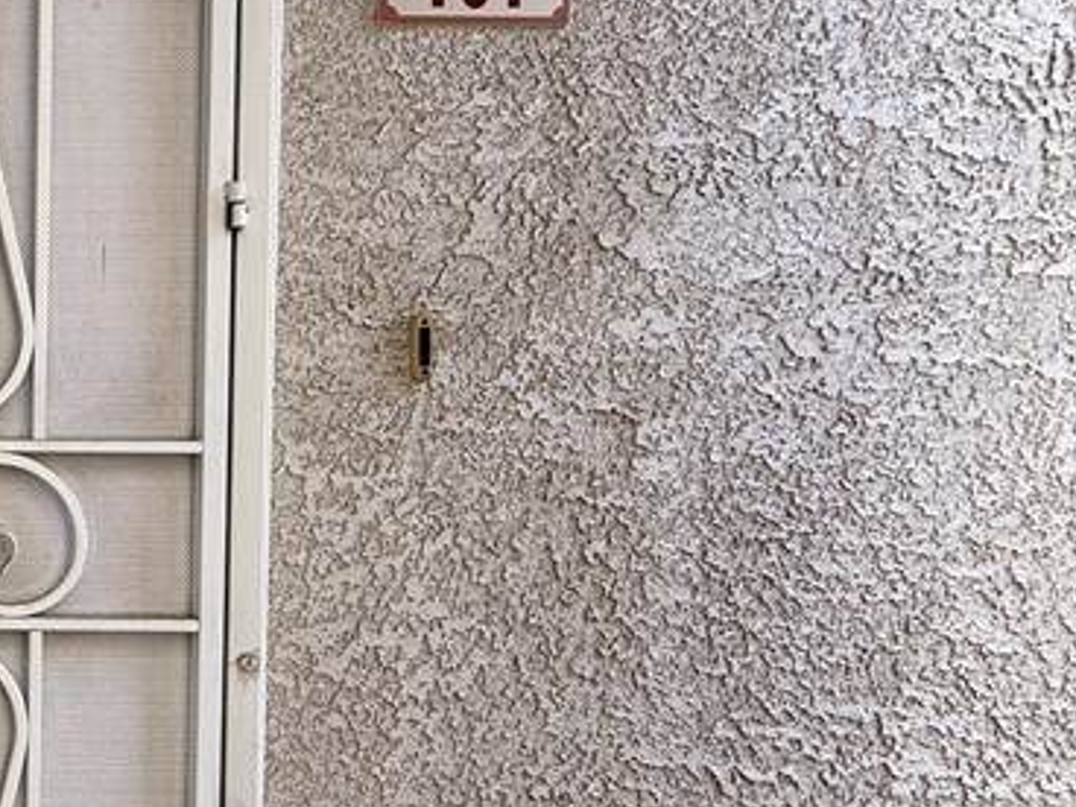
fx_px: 1212
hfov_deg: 36.0
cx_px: -246
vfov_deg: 36.8
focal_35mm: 39
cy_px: 424
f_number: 2.2
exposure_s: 1/146
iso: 50
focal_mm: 2.22
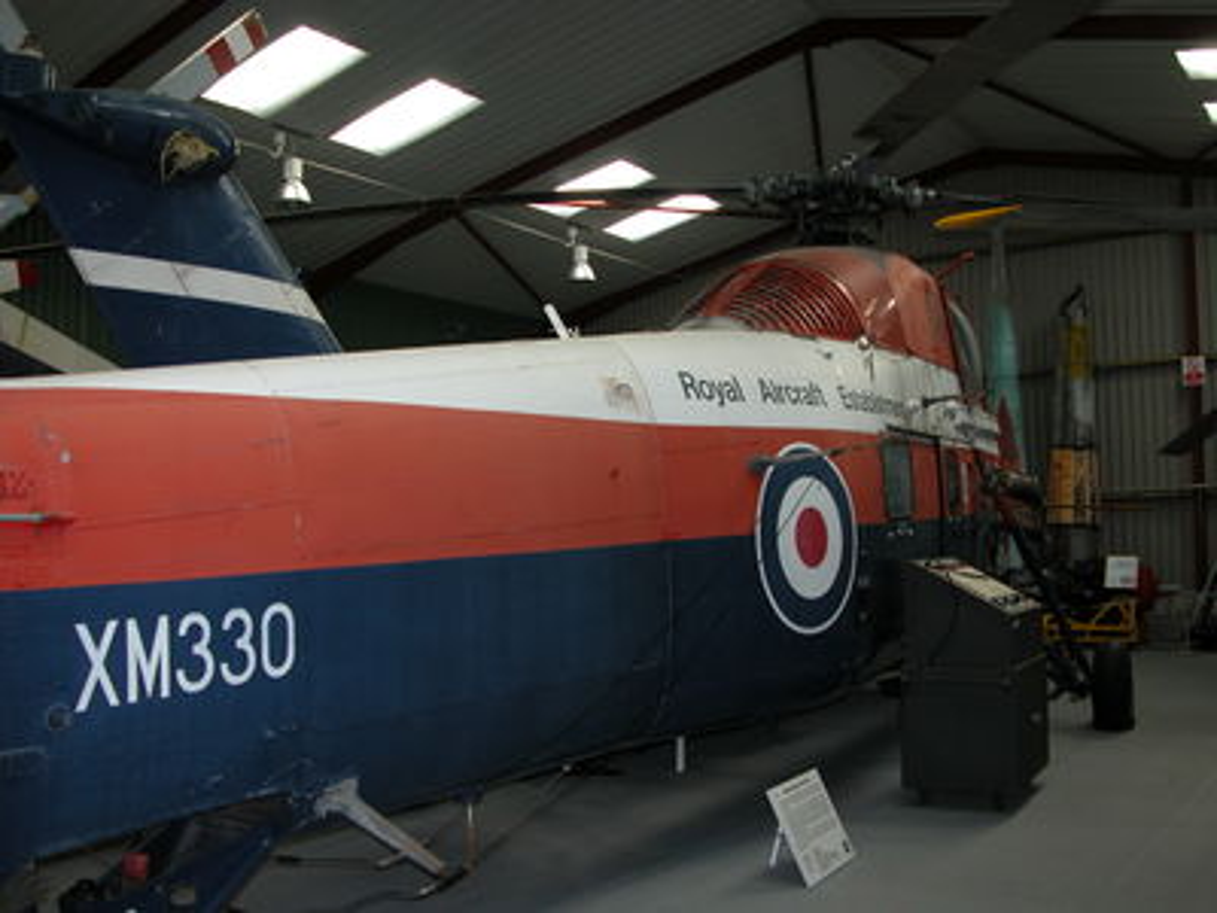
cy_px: 456
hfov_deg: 52.6
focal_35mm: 35
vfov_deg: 40.7
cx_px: 608
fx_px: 1231
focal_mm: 8.9
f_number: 2.8
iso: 100
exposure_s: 1/30
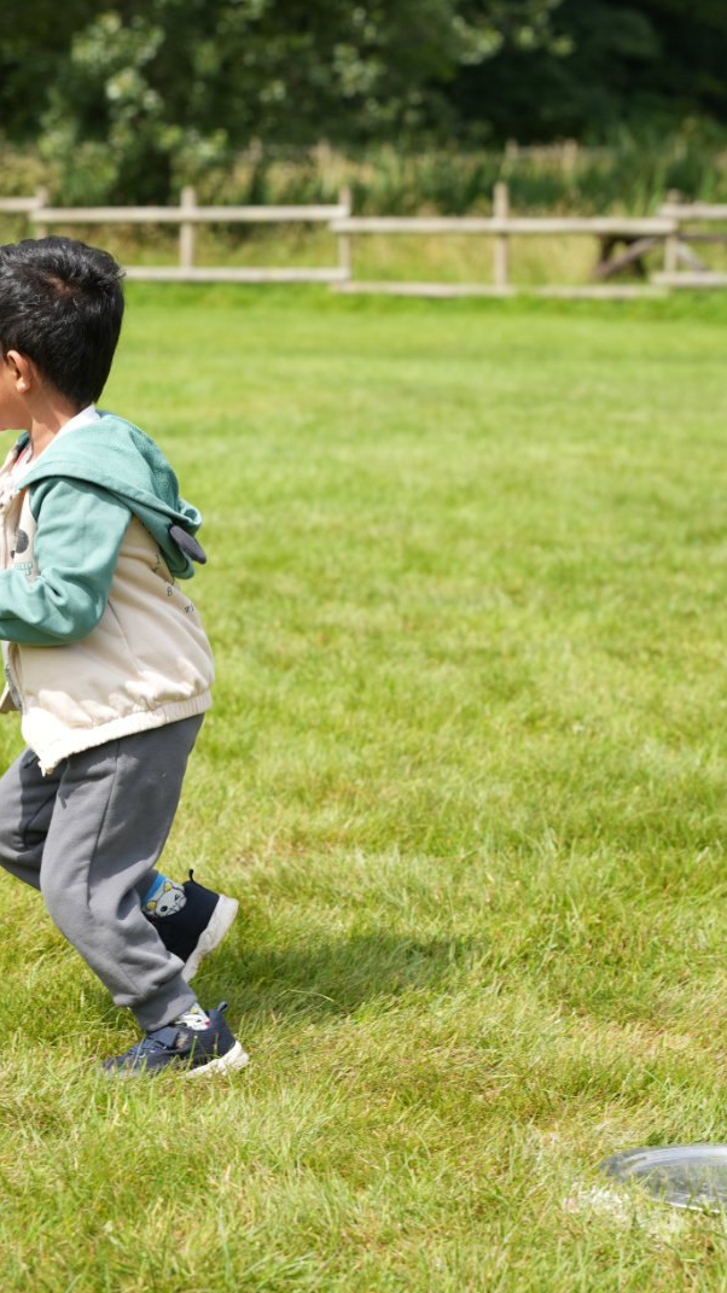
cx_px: 185
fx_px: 3600
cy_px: 807
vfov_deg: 20.3
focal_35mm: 105
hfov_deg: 11.5
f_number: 5
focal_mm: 70
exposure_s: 1/800
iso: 250
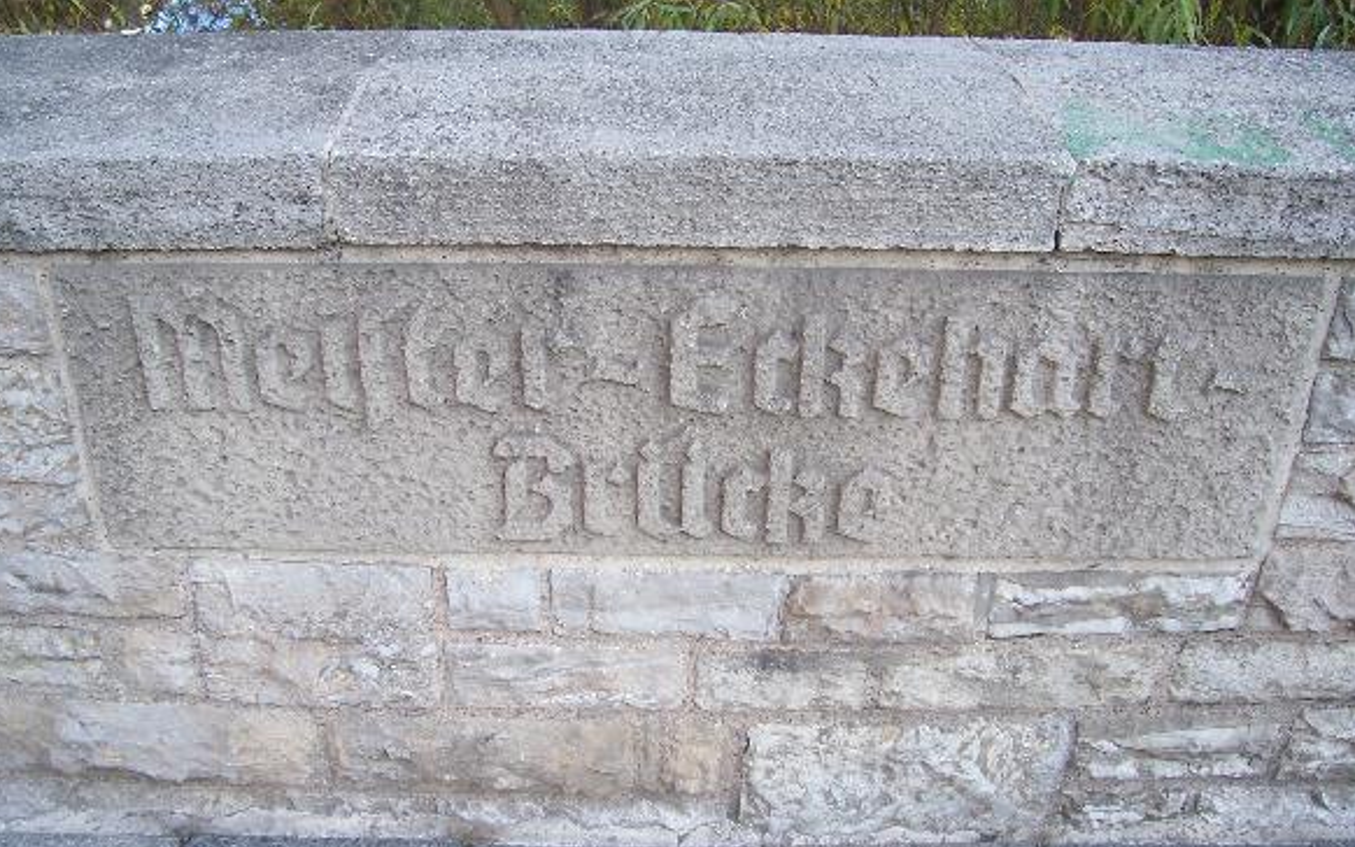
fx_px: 1293
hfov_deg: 55.3
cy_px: 454
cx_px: 673
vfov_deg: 36.3
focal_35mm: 35
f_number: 2.7
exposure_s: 1/125
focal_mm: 5.6
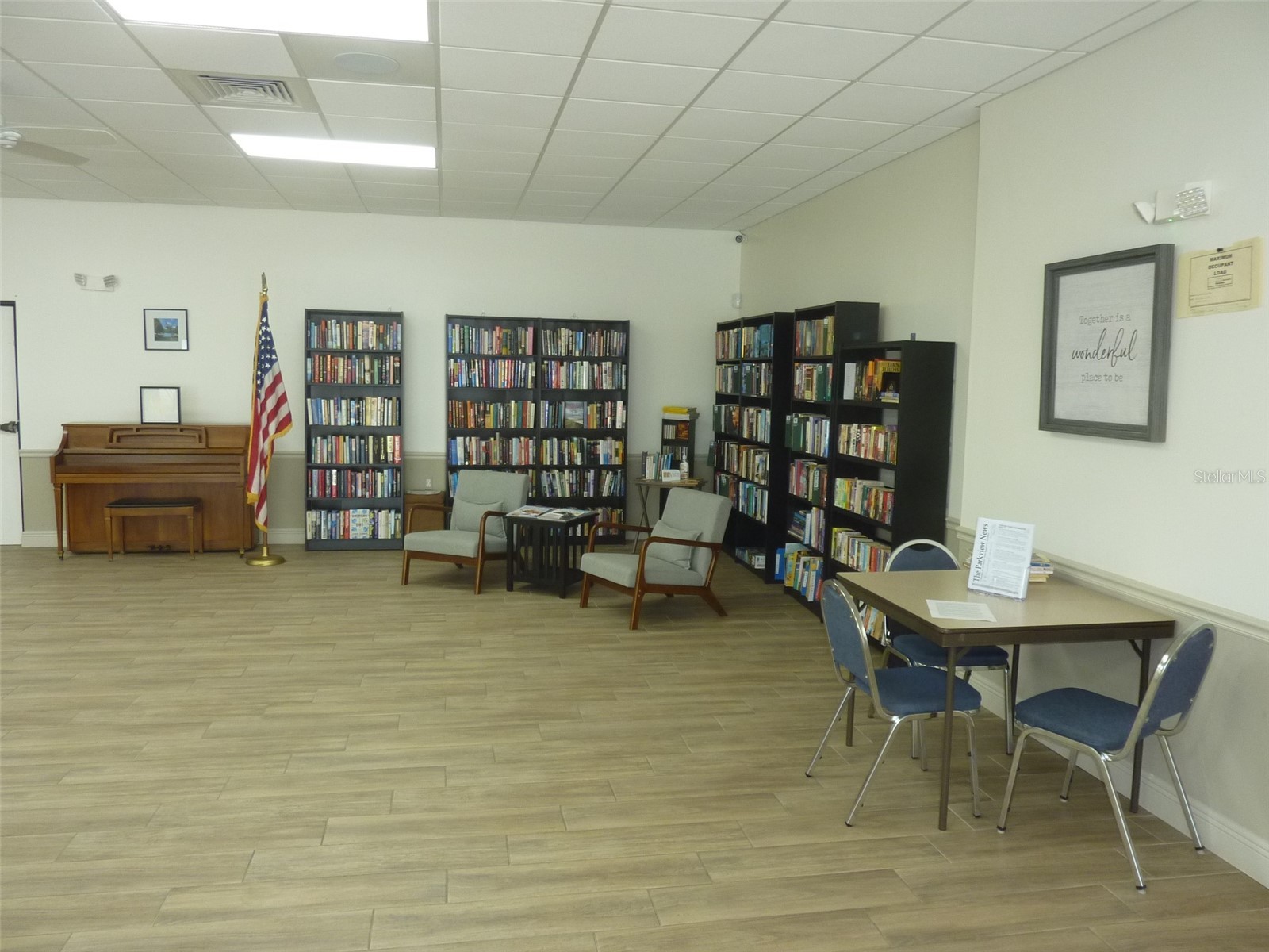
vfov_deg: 54.9
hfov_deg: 69.4
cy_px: 476
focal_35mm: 25
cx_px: 634
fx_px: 916
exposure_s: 1/30
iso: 160
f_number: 3.3
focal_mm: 4.1
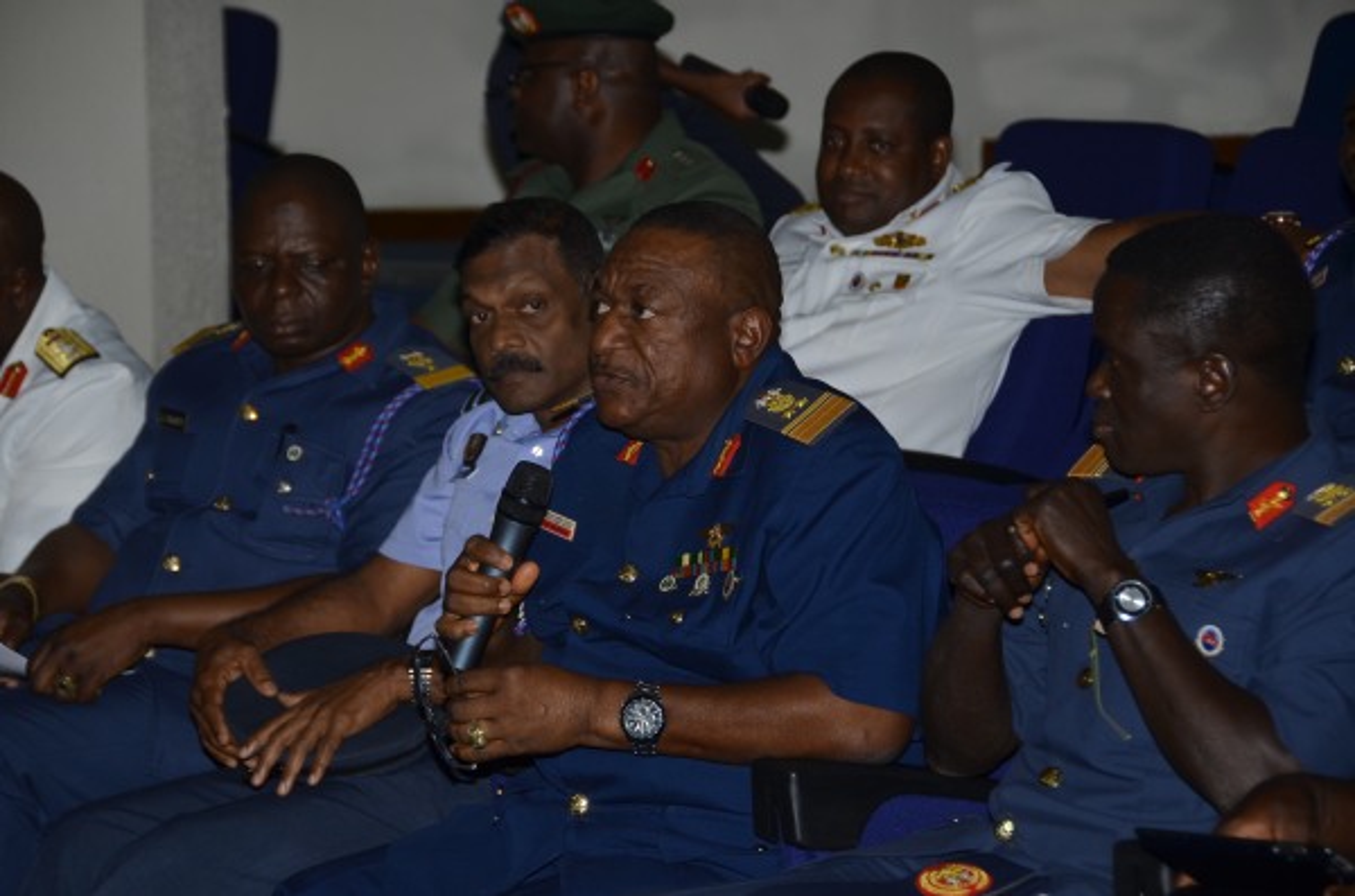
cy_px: 448
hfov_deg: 14.4
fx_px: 5351
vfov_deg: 9.6
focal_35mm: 142
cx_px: 678
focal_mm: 95
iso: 200
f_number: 5.3
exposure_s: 1/125
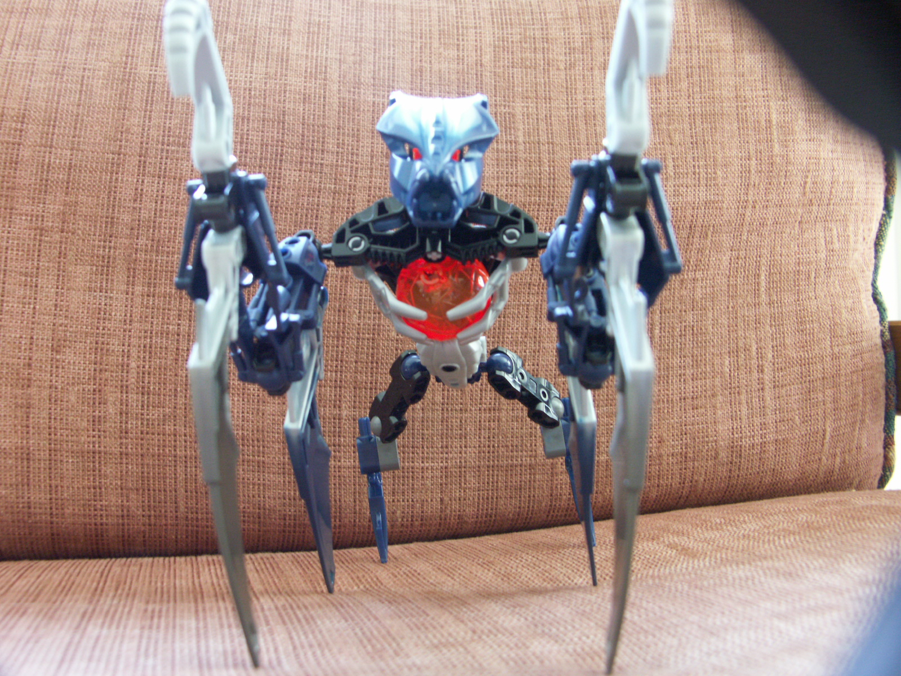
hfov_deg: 55.4
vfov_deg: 42.9
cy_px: 338
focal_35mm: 33
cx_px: 450
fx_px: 859
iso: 200
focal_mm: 8.59
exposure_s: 1/8
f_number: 2.8
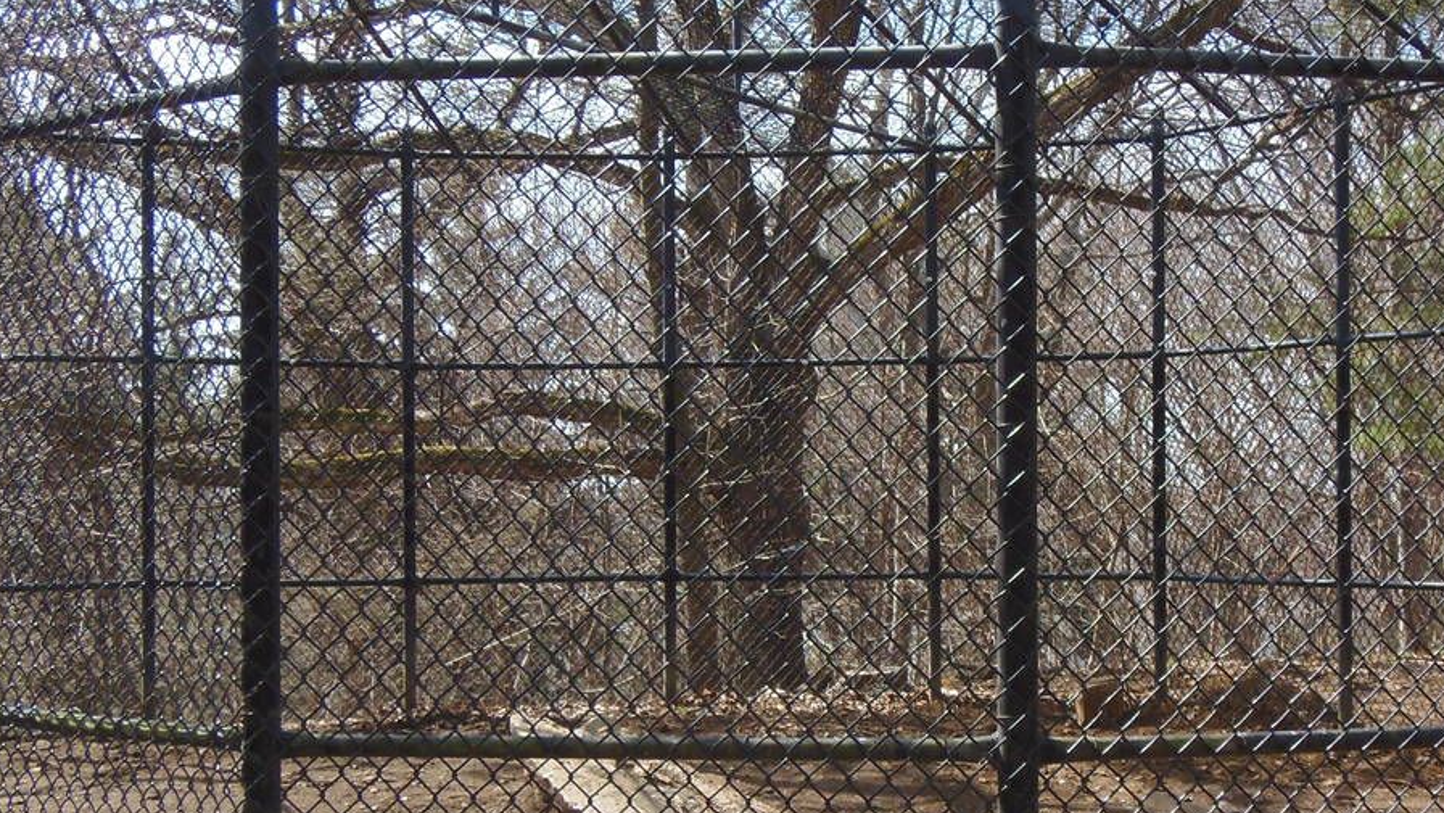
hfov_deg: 30.8
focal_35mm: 68
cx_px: 924
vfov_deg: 17.7
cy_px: 473
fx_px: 2604
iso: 64
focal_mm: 6.5
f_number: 3.4
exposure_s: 1/250
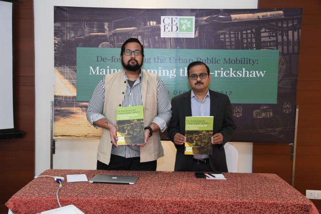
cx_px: 160
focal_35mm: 45
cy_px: 107
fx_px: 401
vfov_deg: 29.8
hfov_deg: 43.6
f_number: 4.2
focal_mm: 30
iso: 1250
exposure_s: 1/60
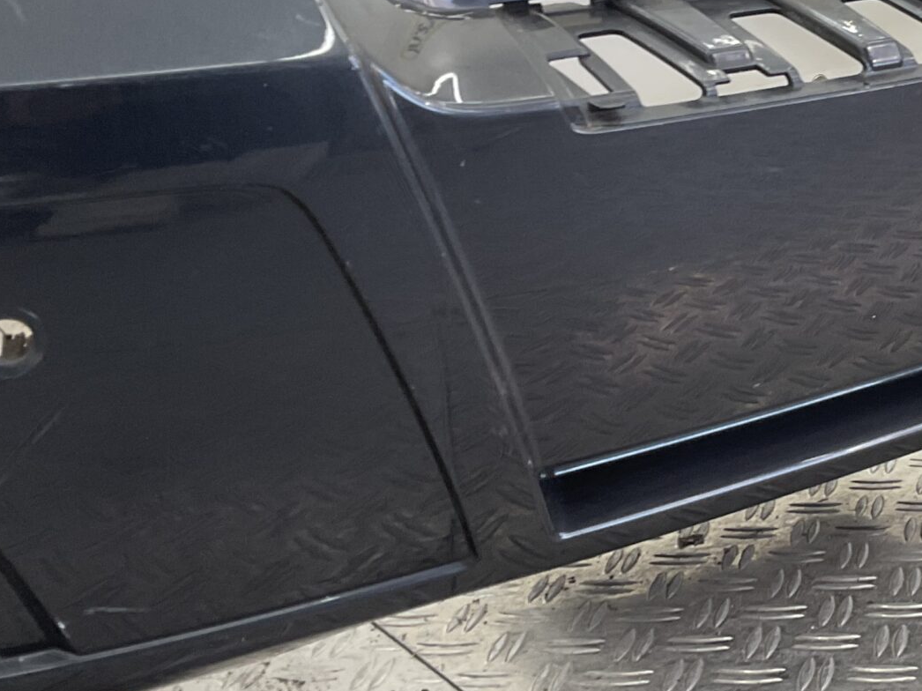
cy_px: 147
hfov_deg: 26.0
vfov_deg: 20.5
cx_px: 918
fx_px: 1891
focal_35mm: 71
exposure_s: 1/120
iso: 25
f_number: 1.8
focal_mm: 3
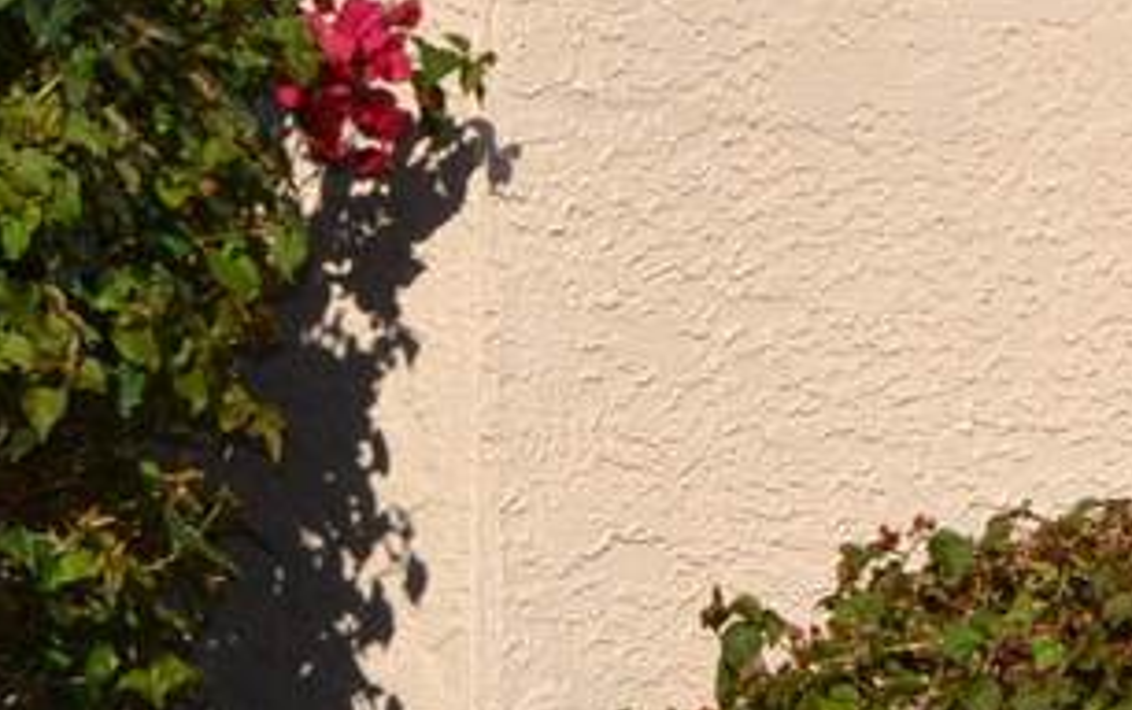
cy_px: 590
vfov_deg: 7.9
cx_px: 1565
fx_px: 5127
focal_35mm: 166
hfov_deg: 12.1
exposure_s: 1/200
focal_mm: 26
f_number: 10
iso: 100
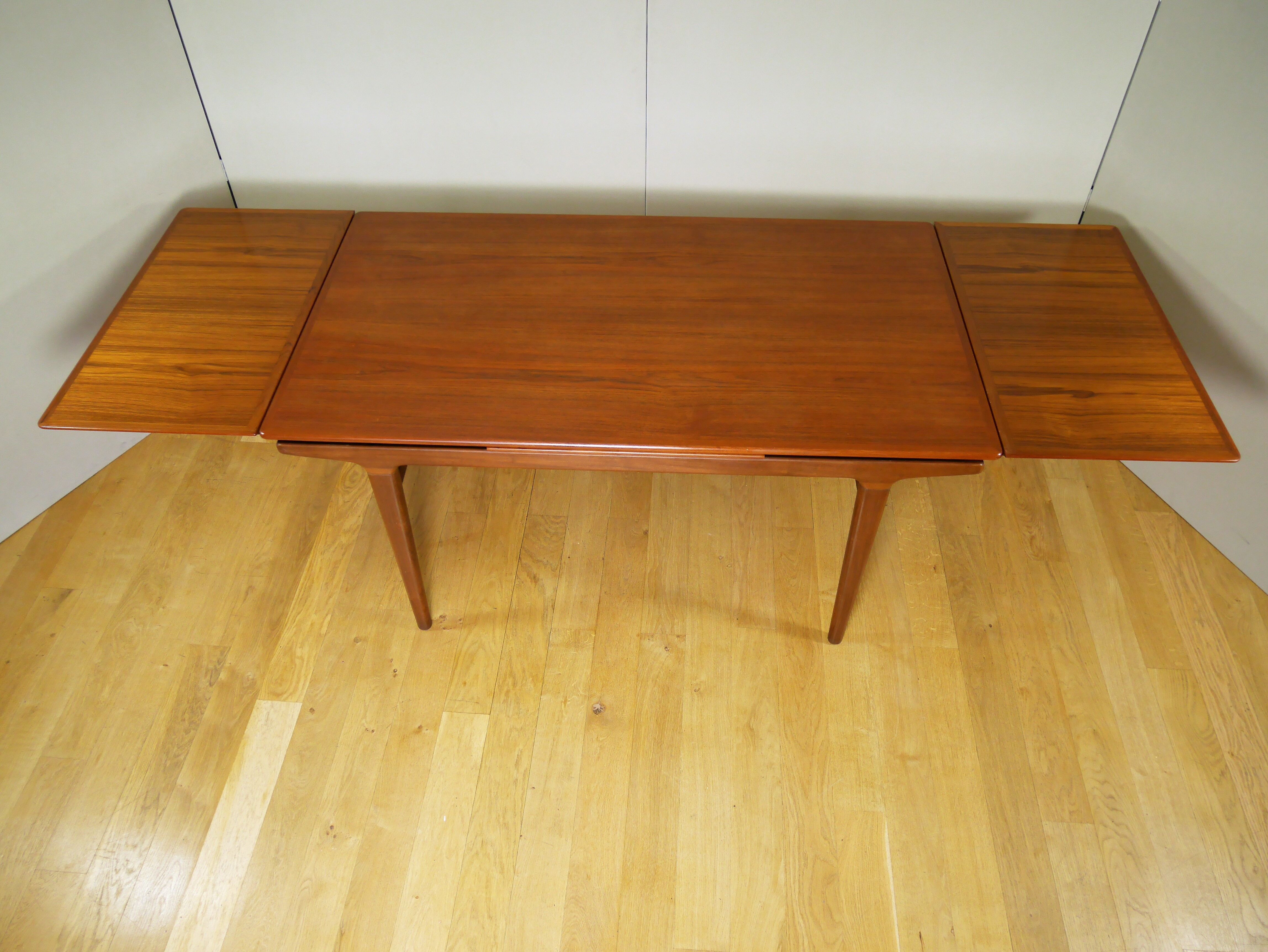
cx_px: 634
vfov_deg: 49.8
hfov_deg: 63.4
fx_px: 1026
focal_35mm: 28
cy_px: 476
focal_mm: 14
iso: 640
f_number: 3.6
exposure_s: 1/60
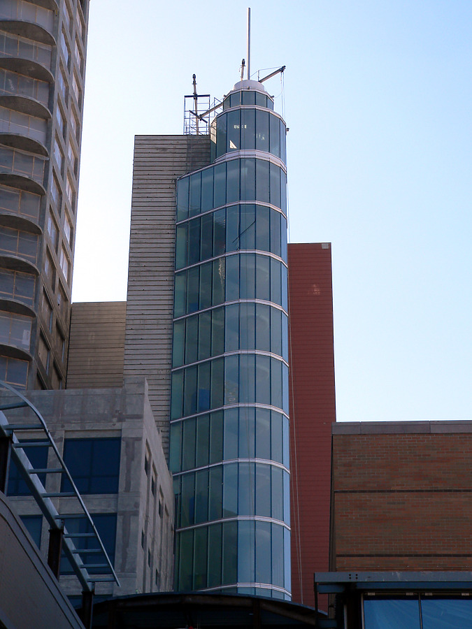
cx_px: 236
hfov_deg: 20.2
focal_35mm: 73
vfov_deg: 26.7
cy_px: 314
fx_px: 1327
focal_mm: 12.1
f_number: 4
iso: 80
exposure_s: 1/500
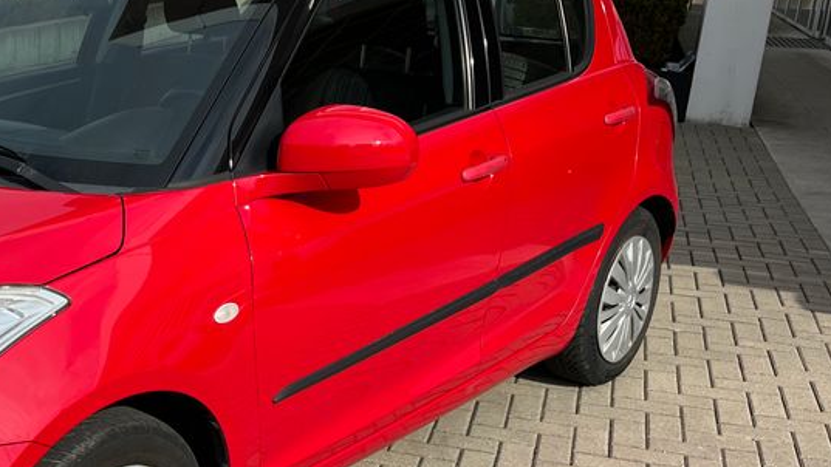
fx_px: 1190
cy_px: 311
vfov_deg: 22.1
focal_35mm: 54
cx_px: 84
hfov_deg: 36.2
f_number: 1.6
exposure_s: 1/3521
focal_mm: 5.1
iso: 50
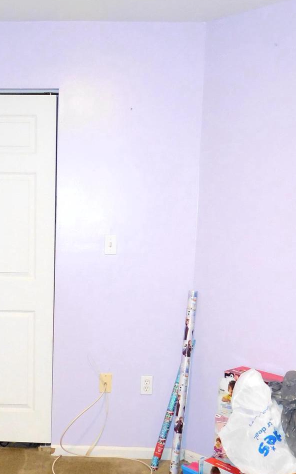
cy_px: 289
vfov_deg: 45.9
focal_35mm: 43
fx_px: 555
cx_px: 52
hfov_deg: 29.1
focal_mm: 4.5
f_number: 3.4
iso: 450
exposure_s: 1/30
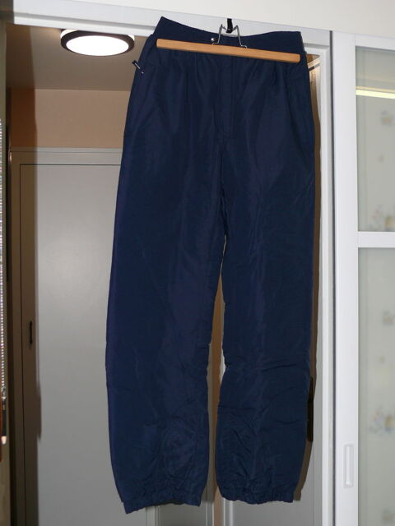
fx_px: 715
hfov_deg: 30.9
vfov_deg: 40.4
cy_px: 263
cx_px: 198
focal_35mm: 47
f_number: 2.8
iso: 100
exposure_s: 1/30
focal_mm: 9
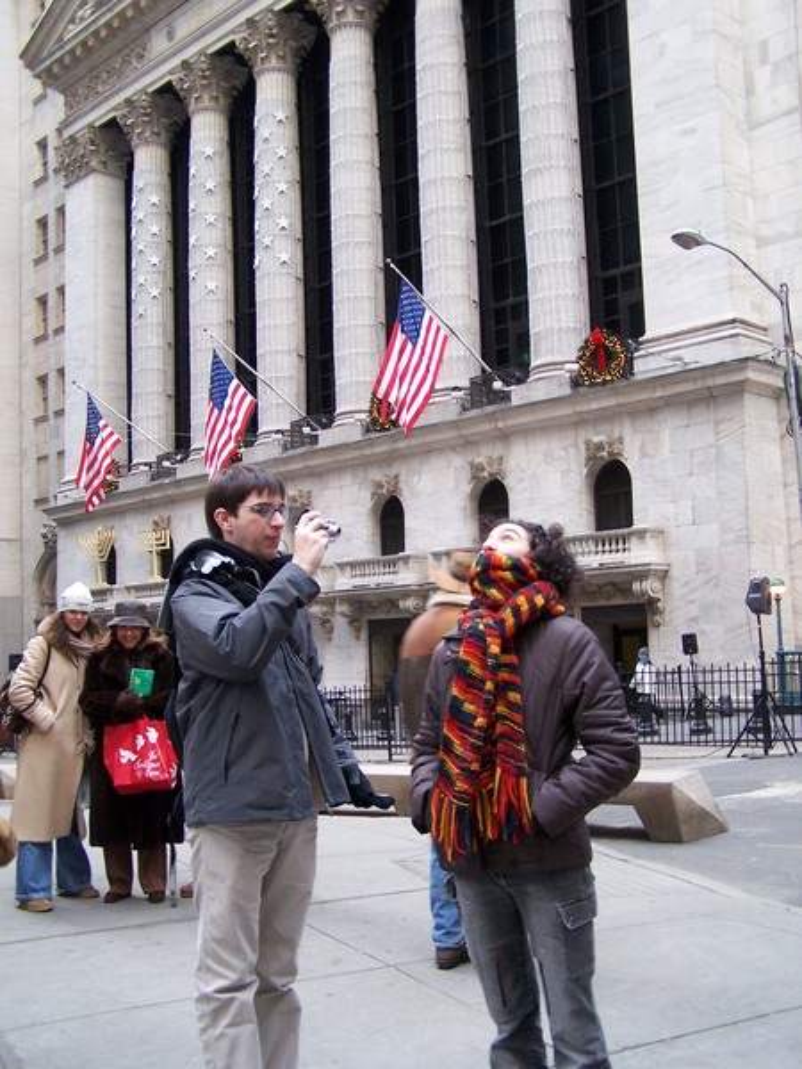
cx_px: 401
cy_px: 534
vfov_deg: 49.0
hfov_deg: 37.7
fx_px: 1174
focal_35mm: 38
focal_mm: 6.3
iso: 140
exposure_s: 1/30
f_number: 2.8
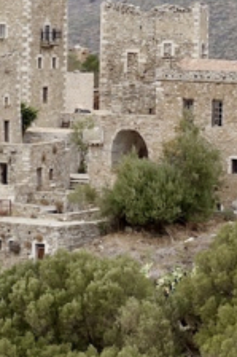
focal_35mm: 230
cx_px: -143
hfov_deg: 5.9
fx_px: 2275
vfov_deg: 9.0
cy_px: 128
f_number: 5.6
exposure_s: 1/125
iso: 125
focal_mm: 18.3
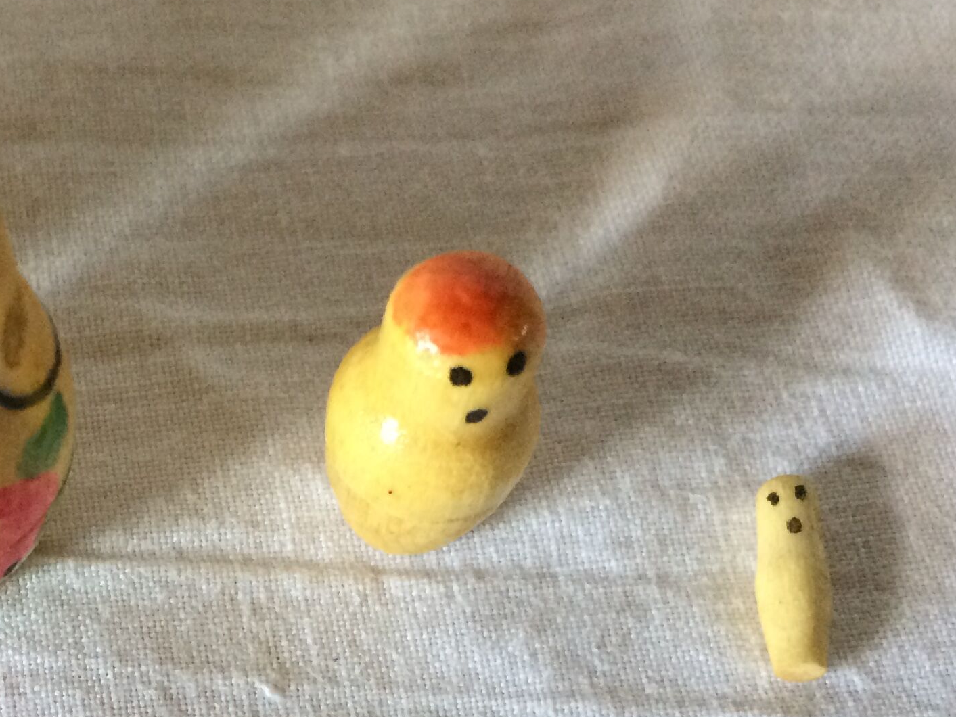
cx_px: 62
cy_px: 623
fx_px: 1851
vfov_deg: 21.5
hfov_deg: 27.7
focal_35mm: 67
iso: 250
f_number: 2.2
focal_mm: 4.15
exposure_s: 1/33
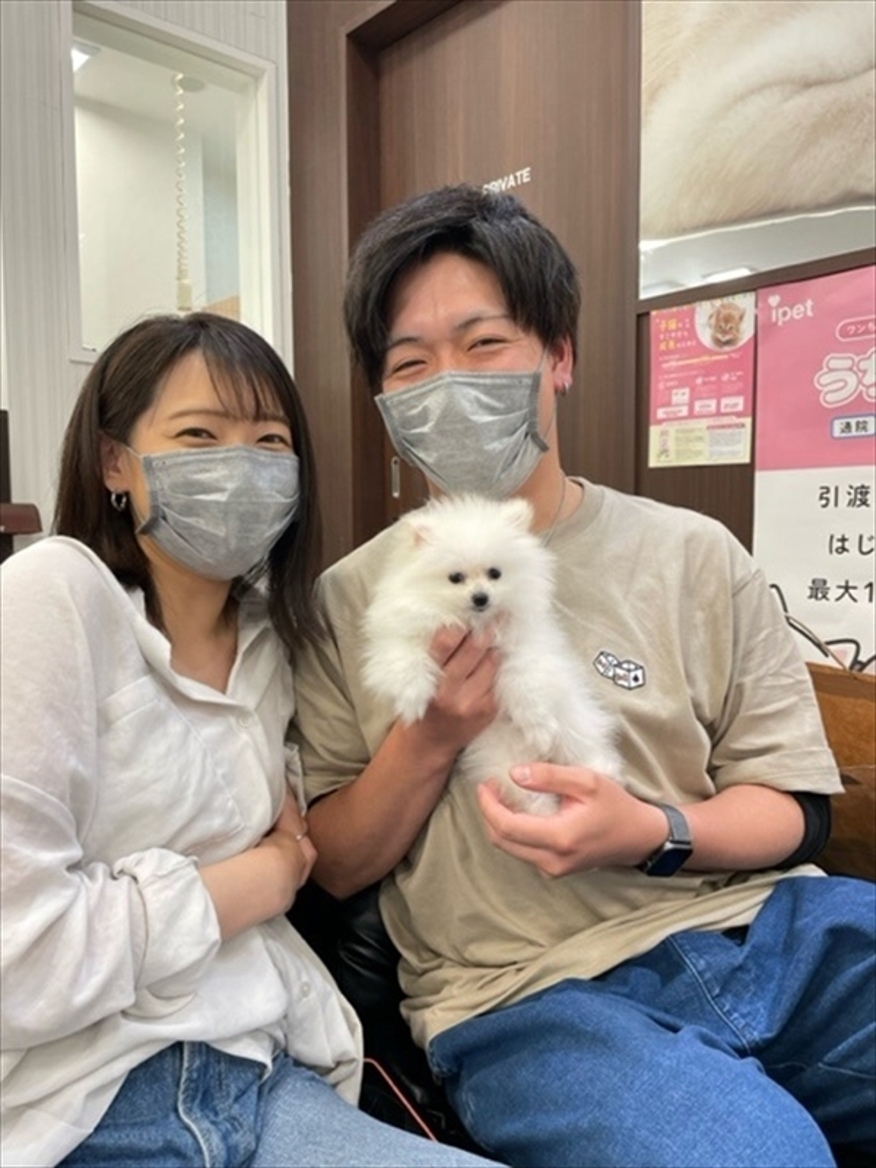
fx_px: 877
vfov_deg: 67.3
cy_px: 584
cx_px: 438
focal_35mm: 26
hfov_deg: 53.1
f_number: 1.6
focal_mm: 4.2
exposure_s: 1/120
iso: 80
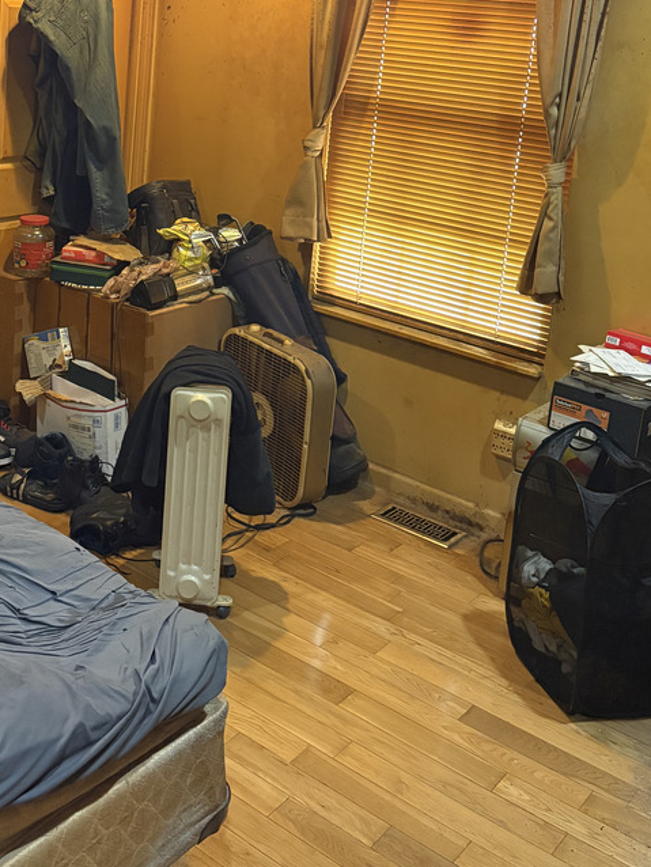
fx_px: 1103
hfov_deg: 32.5
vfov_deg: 41.5
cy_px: 207
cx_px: 200
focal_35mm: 44
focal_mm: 5.96
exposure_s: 1/40
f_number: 1.6
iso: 500
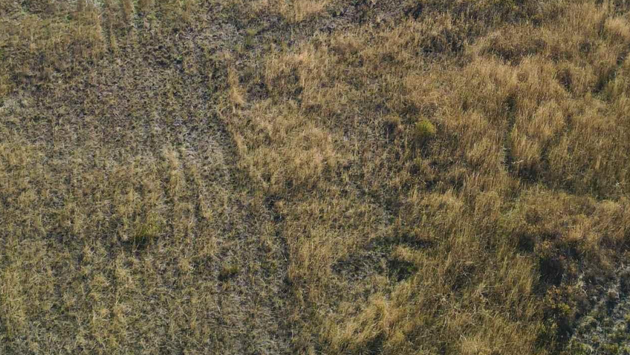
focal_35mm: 64
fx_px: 1069
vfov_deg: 18.2
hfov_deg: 32.8
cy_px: -21
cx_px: 319
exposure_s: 1/2500
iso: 110
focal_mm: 6.72
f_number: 1.7
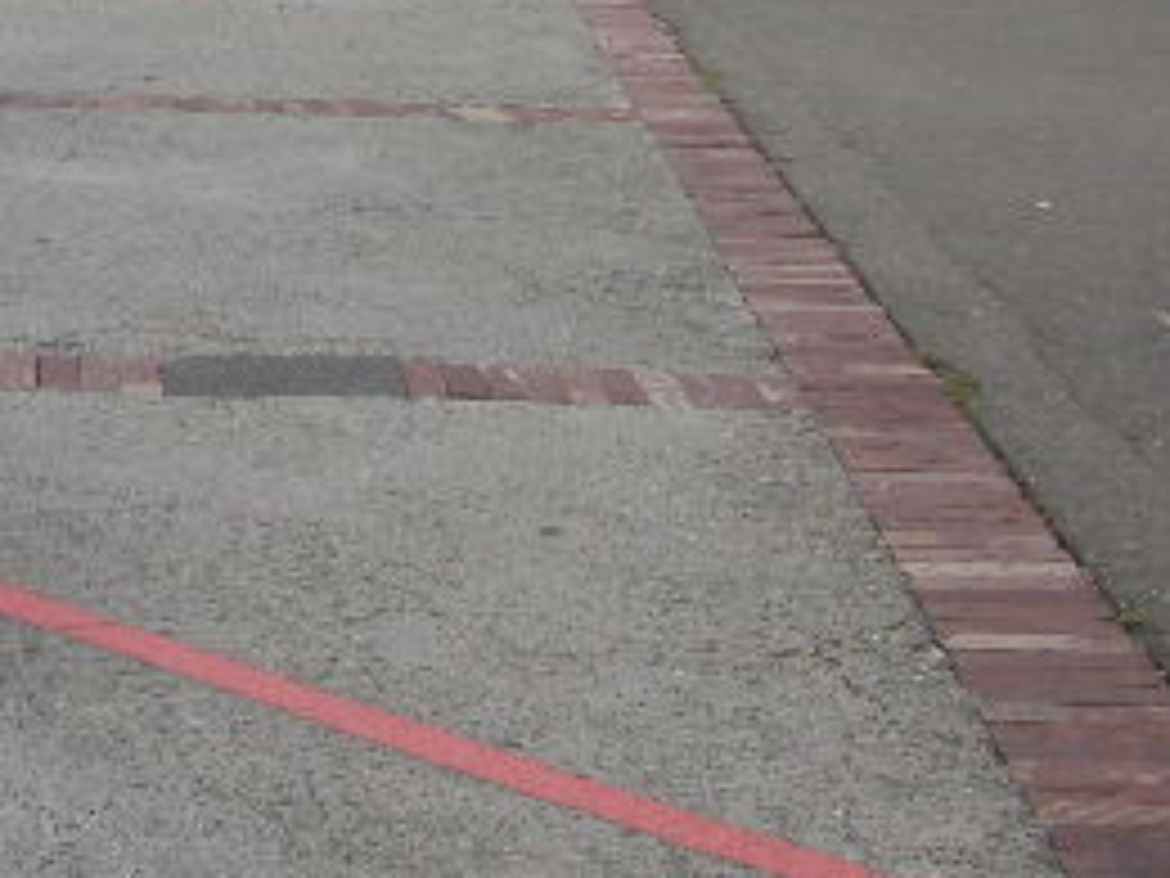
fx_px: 3076
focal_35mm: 91
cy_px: -23
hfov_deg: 20.6
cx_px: -72
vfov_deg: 15.9
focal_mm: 6.1
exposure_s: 1/180
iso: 50
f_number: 6.7
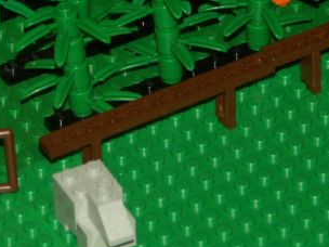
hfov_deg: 4.9
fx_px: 3811
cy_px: -17
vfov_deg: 3.7
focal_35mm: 401
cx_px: 25
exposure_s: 1/125
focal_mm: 30.43
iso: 200
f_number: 3.2
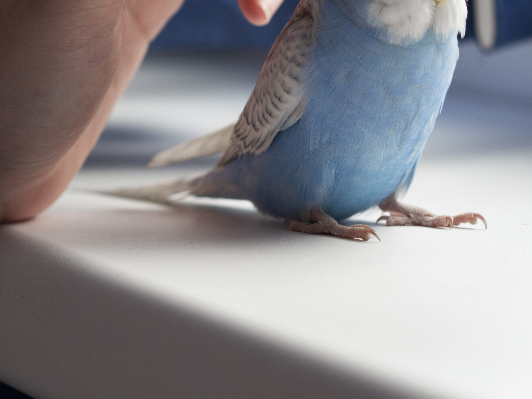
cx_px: 194
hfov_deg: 8.6
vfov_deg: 6.4
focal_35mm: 231
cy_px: 102
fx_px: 3550
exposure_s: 1/125
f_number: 2.8
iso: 400
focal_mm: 60
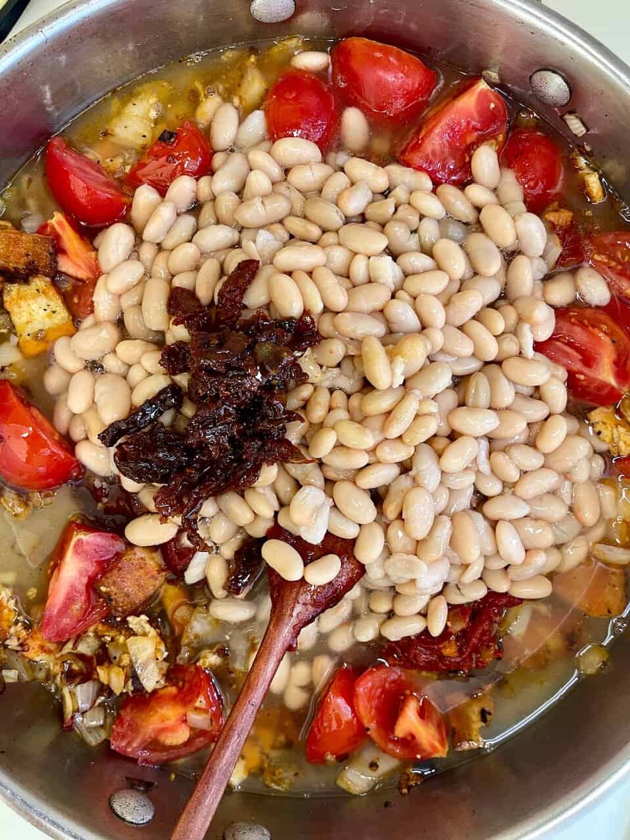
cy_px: 420
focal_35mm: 25
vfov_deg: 69.4
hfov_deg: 54.9
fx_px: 607
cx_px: 315
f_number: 1.6
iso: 125
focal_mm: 5.1
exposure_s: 1/60
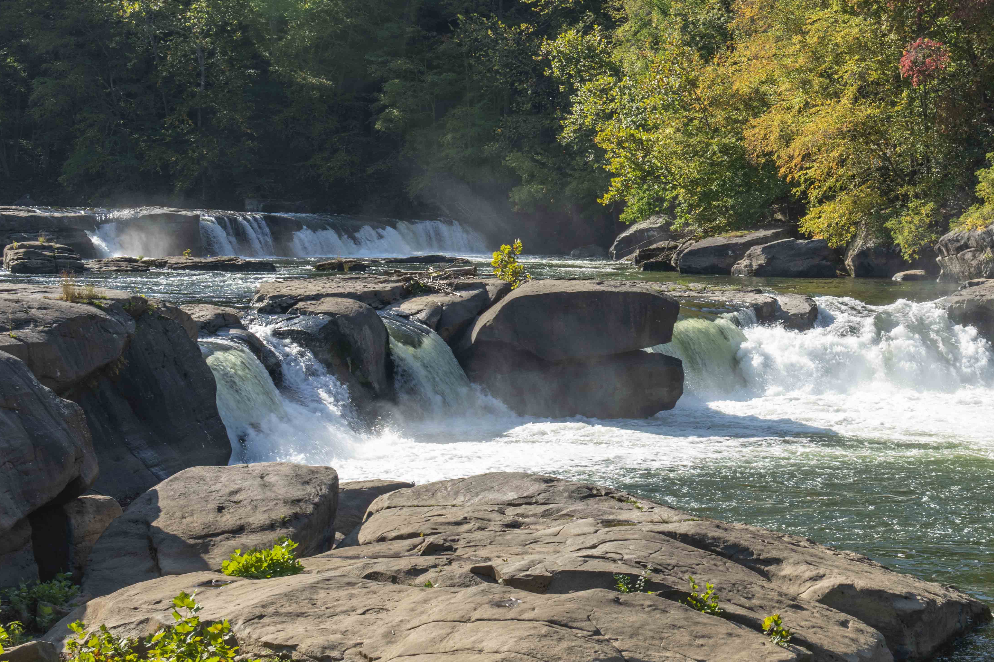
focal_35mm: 90
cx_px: 706
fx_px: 2485
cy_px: 331
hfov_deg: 22.5
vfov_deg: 15.2
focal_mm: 48
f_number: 14
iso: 125
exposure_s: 1/100
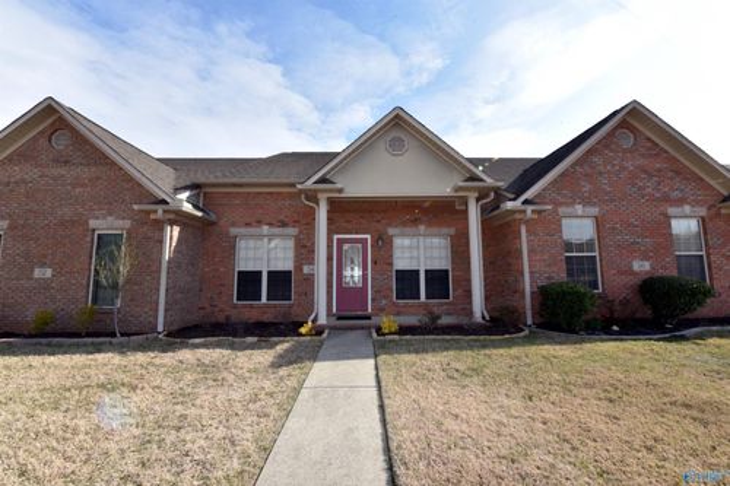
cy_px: 243
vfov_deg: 81.2
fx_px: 284
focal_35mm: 14
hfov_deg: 104.3
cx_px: 365
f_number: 22
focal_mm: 14
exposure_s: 1/200
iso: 1000
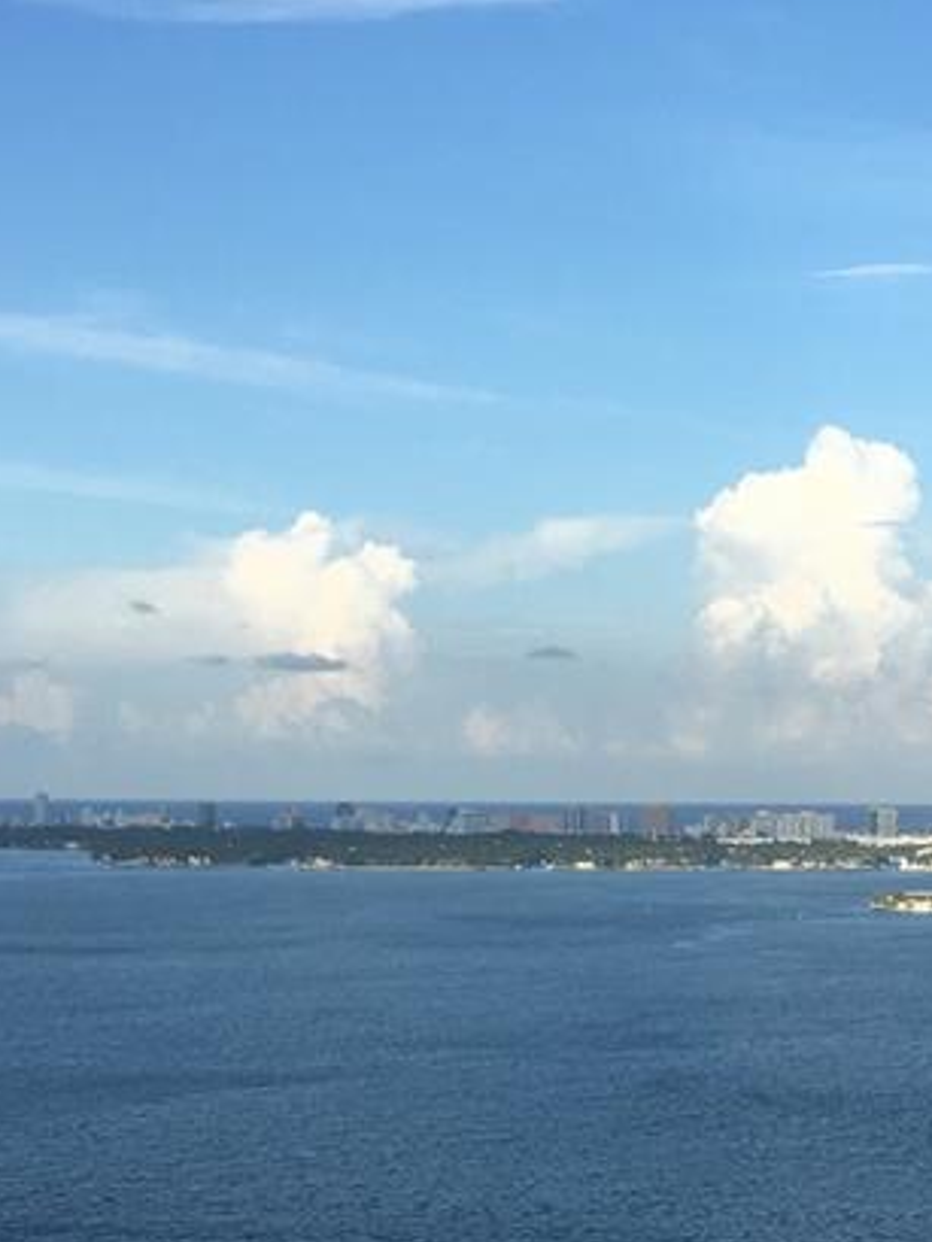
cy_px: 1090
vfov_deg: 22.5
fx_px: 3050
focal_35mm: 85
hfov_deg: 17.1
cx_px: 856
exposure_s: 1/1083
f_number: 2.2
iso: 25
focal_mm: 4.15
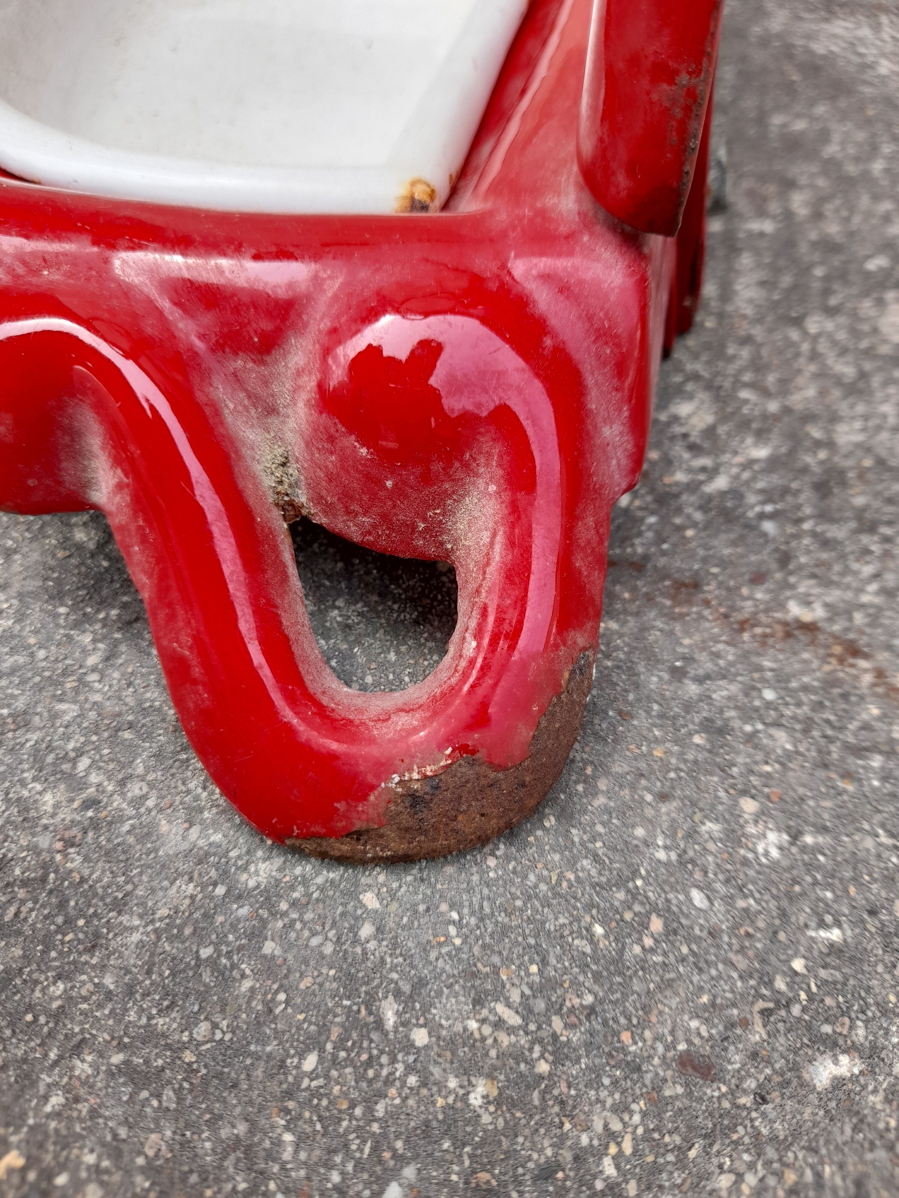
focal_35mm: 25
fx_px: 866
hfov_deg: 54.9
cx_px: 450
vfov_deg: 69.4
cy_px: 599
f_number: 2
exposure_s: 1/201
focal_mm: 4.6
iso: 20
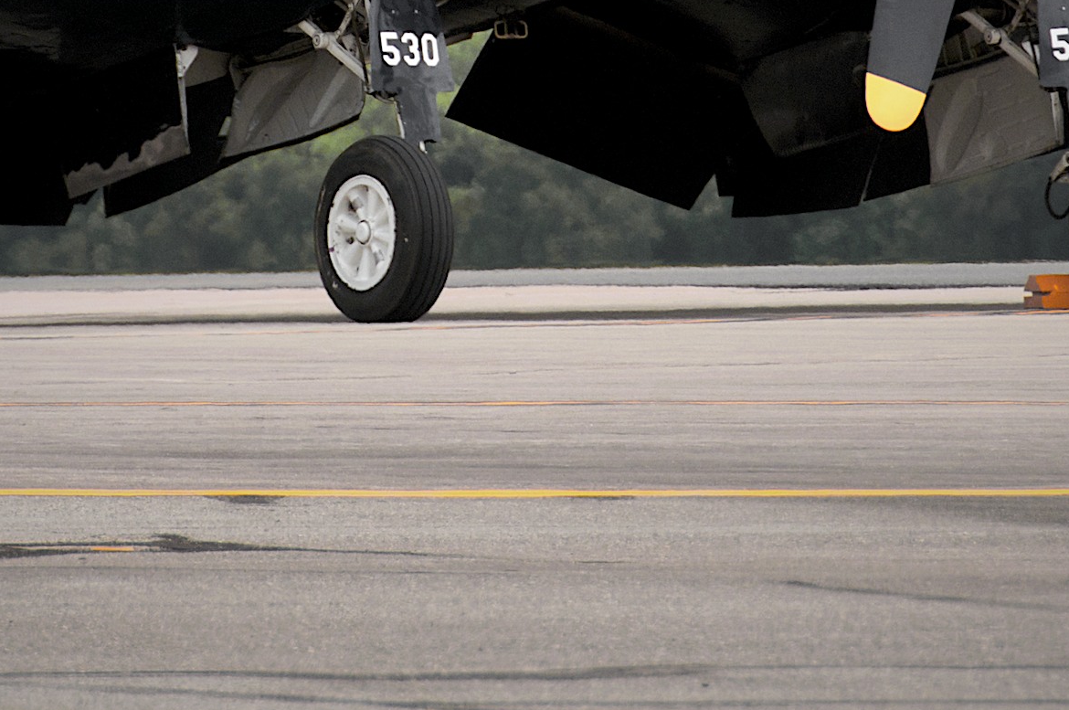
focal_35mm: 701
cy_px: -205
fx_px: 20790
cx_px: 517
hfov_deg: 2.9
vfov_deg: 2.0
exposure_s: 1/500
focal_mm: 170
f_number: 5.6
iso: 250
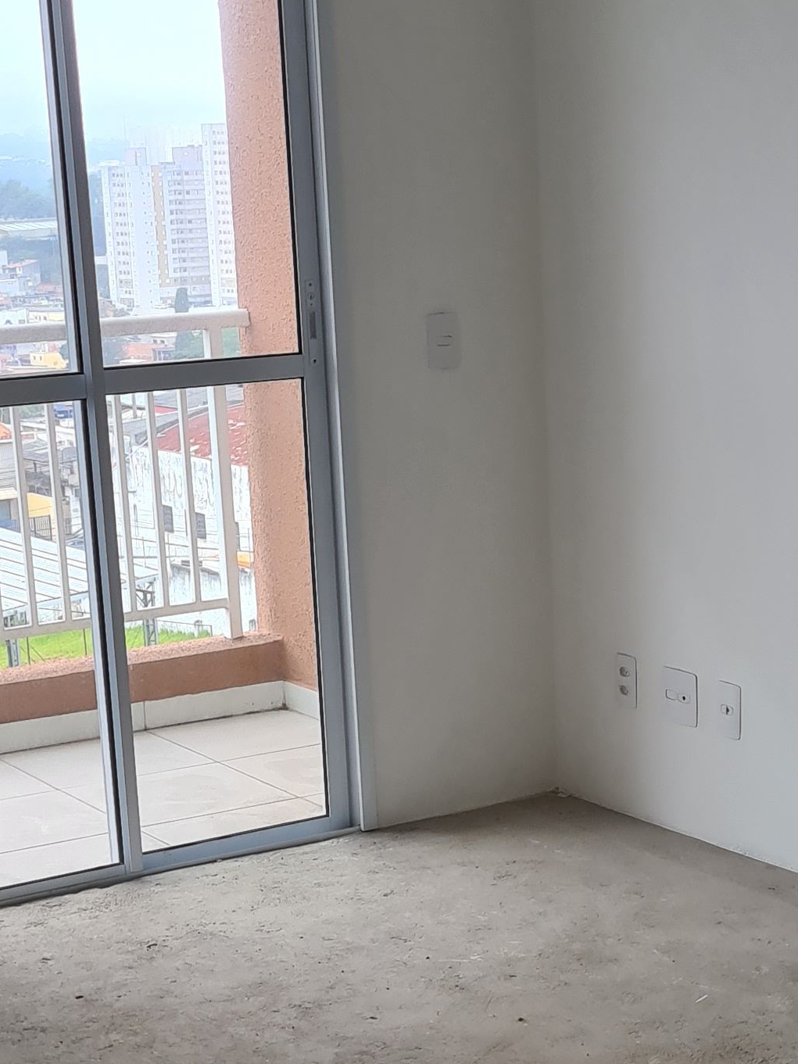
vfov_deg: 25.1
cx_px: 605
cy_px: 773
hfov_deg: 19.0
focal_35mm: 77
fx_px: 2366
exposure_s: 1/120
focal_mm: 5.4
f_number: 1.8
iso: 64
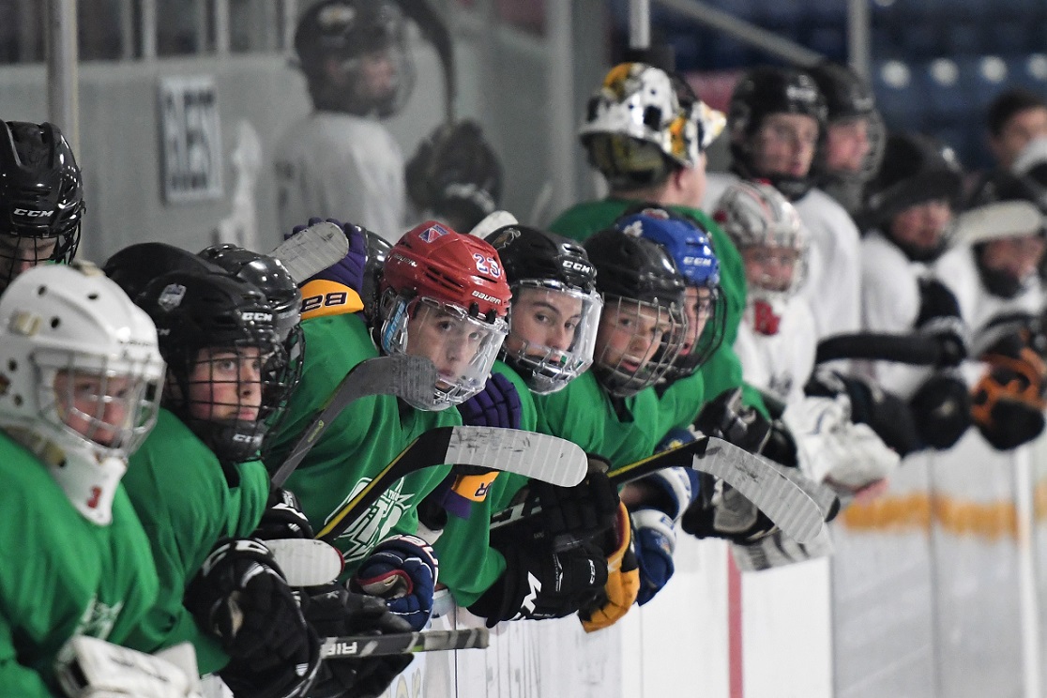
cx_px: 524
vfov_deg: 4.6
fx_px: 8724
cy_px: 349
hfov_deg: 6.9
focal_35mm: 300
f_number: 2.8
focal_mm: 200
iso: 4000
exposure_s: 1/1000
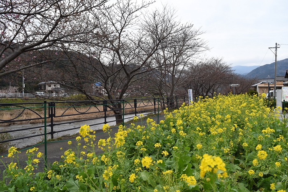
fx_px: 216
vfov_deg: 47.9
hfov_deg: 67.4
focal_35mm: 27
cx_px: 144
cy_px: 96
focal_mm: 18
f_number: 7.1
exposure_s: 1/200
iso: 200
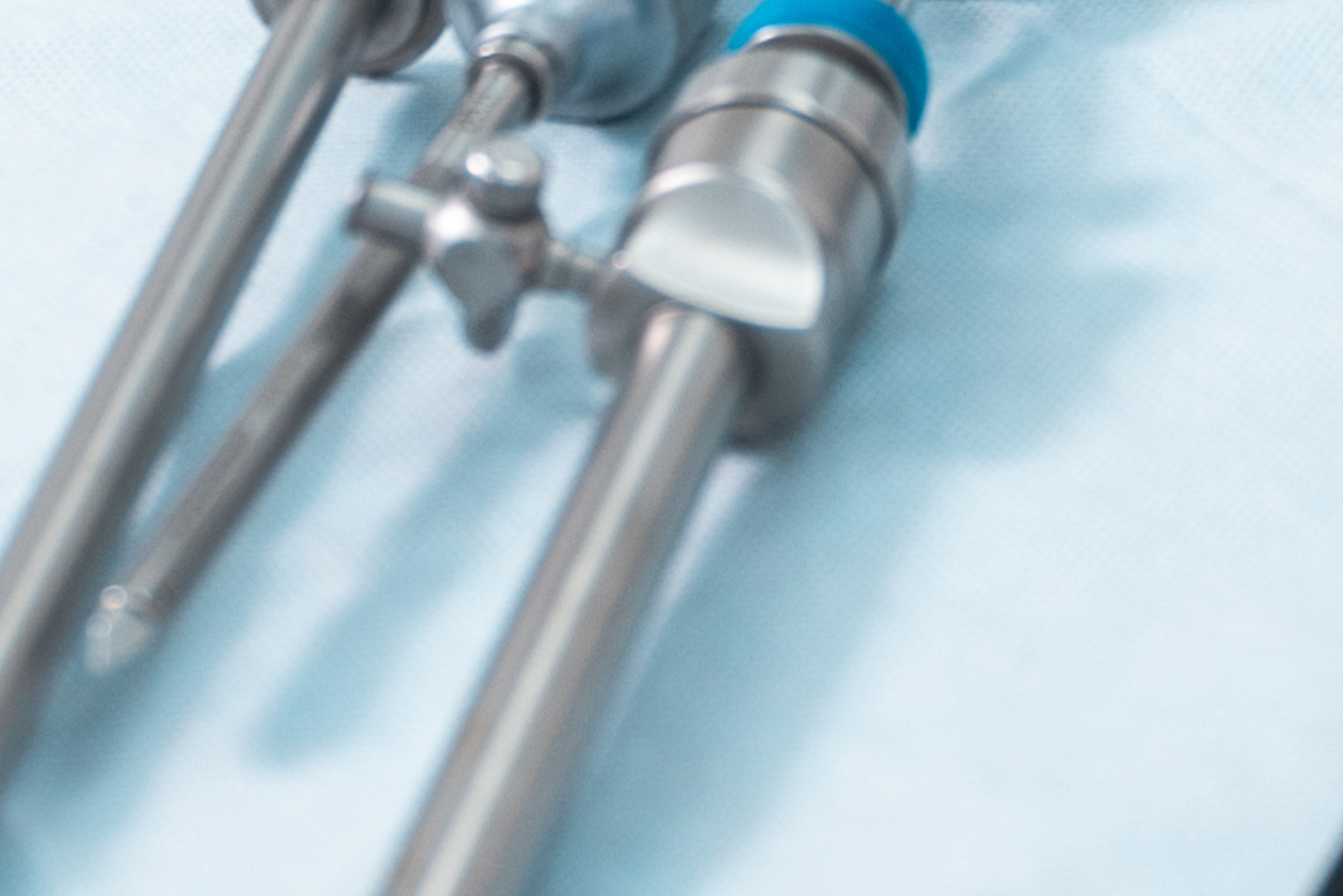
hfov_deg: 13.0
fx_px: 5821
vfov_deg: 8.5
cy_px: -713
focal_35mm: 156
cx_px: 1239
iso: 250
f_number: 2.8
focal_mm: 24
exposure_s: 1/200
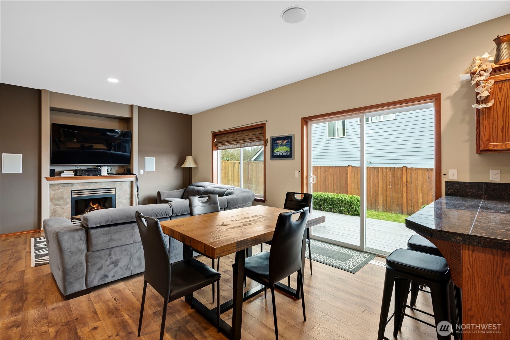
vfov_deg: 73.7
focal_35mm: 16
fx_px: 227
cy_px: 170
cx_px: 255
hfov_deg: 96.7
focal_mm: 16
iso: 200
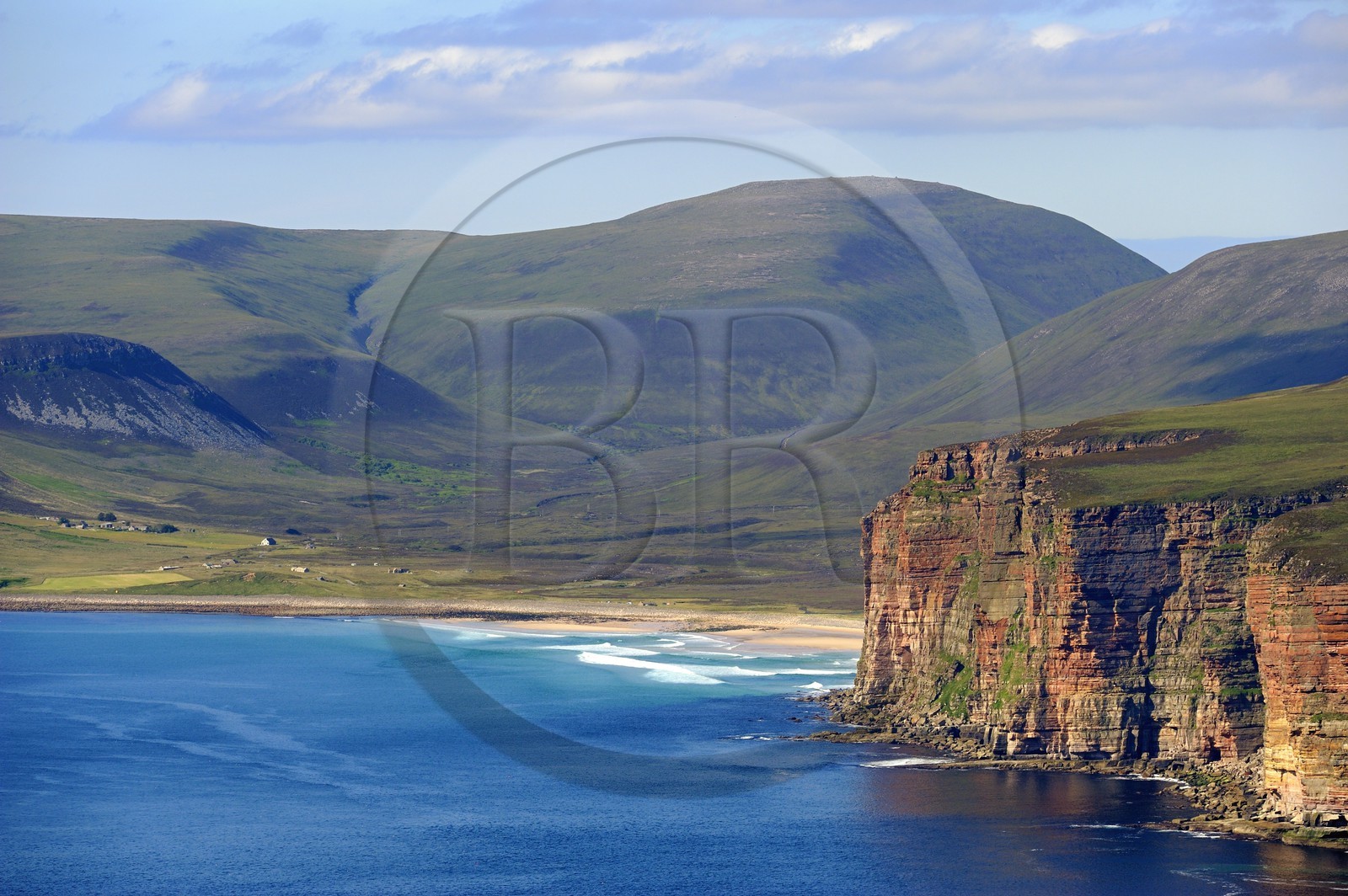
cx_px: 674
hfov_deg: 12.1
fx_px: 6360
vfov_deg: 8.1
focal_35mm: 170
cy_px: 448
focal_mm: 170
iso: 400
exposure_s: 1/1000
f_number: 7.1
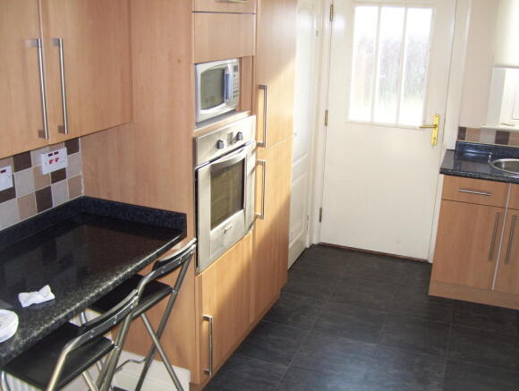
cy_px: 196
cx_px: 260
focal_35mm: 36
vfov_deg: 39.8
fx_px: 541
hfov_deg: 51.3
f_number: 2.7
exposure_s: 1/60
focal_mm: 6
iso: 80
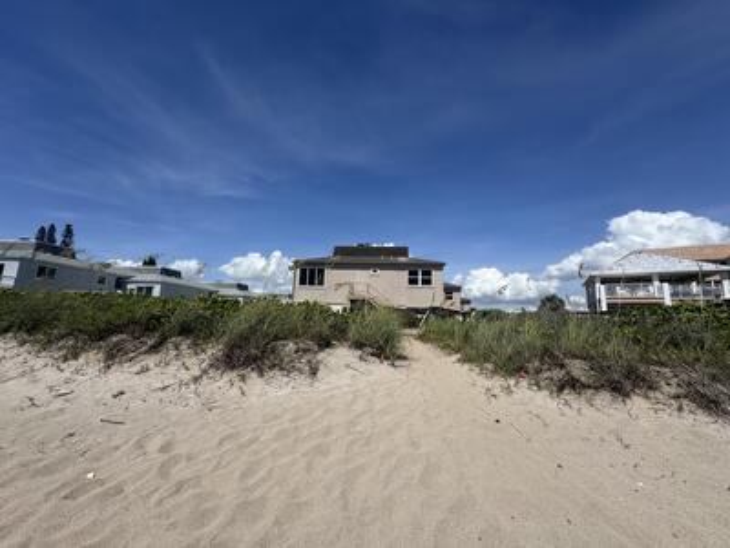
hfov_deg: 102.1
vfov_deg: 85.7
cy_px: 274
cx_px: 365
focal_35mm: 14
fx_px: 295
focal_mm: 2.22
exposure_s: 1/3390
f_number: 2.2
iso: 50
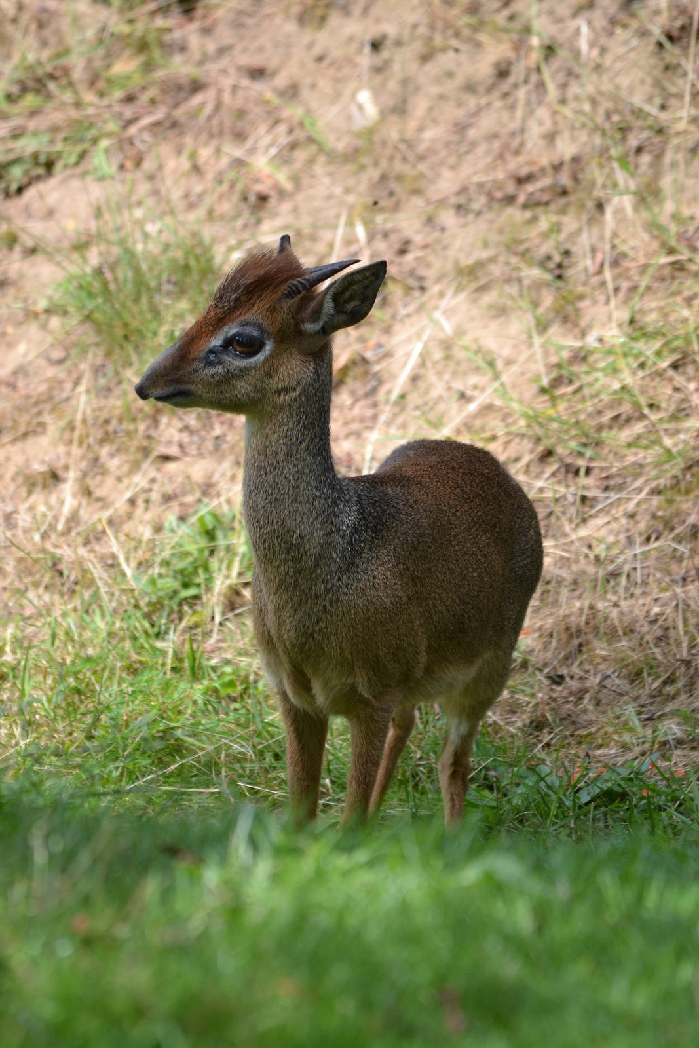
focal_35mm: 750
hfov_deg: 1.8
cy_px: 524
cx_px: 350
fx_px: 21837
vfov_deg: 2.7
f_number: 6.3
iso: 640
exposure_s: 1/500
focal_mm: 500
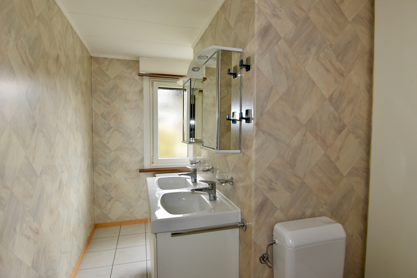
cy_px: 139
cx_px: 208
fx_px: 220
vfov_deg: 64.6
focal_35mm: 19
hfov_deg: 86.9
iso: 400
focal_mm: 19
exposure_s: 1/80
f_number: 5.6
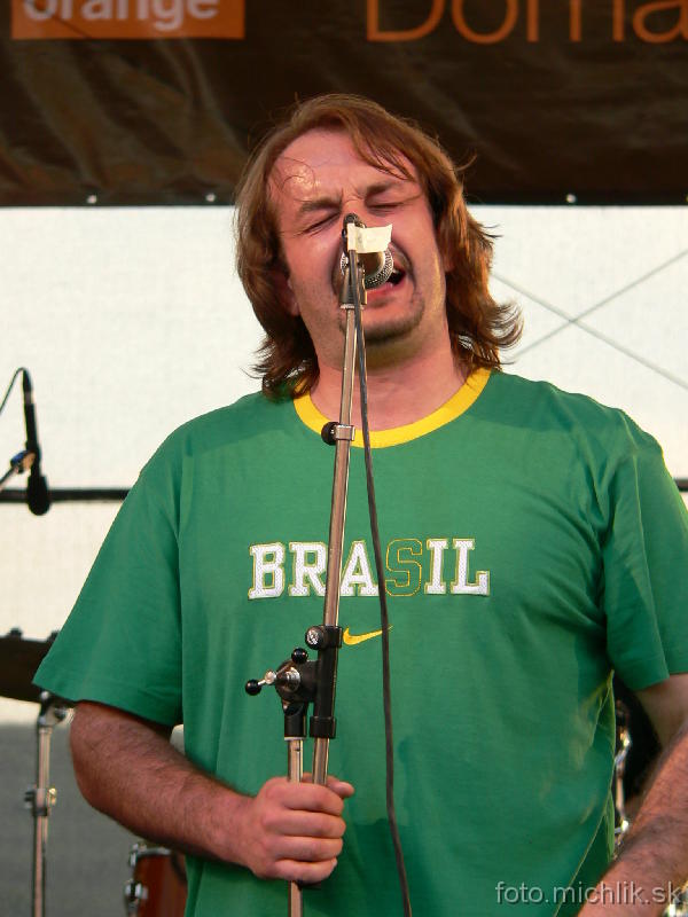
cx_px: 344
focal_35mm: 224
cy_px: 458
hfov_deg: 6.6
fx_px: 5936
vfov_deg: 8.8
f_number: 2.8
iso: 100
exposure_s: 1/100
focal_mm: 37.3
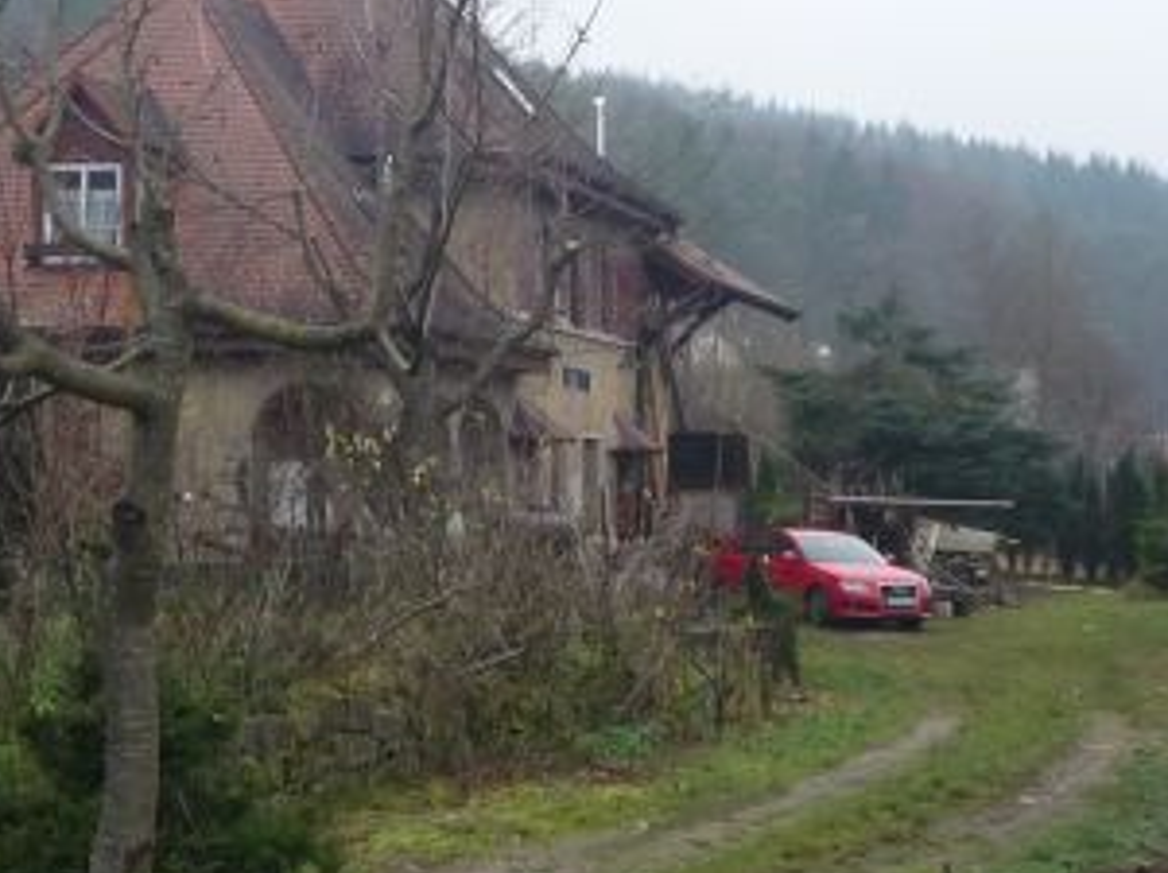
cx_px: 493
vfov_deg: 16.2
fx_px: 3067
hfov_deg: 21.5
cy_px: 322
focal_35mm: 91
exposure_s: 1/160
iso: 200
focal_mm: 5.8
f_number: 3.5
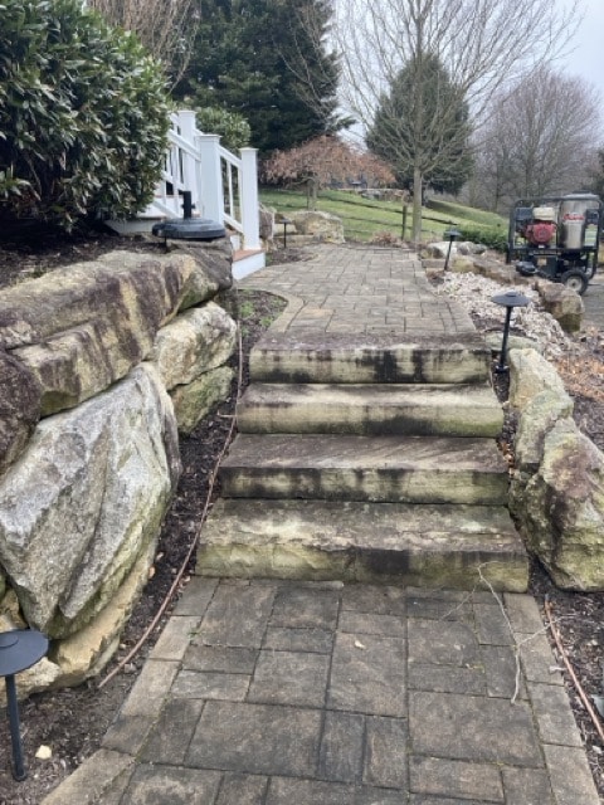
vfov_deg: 63.4
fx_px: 651
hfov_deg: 49.7
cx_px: 302
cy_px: 402
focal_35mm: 28
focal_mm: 3.99
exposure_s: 1/121
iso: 25
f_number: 1.8
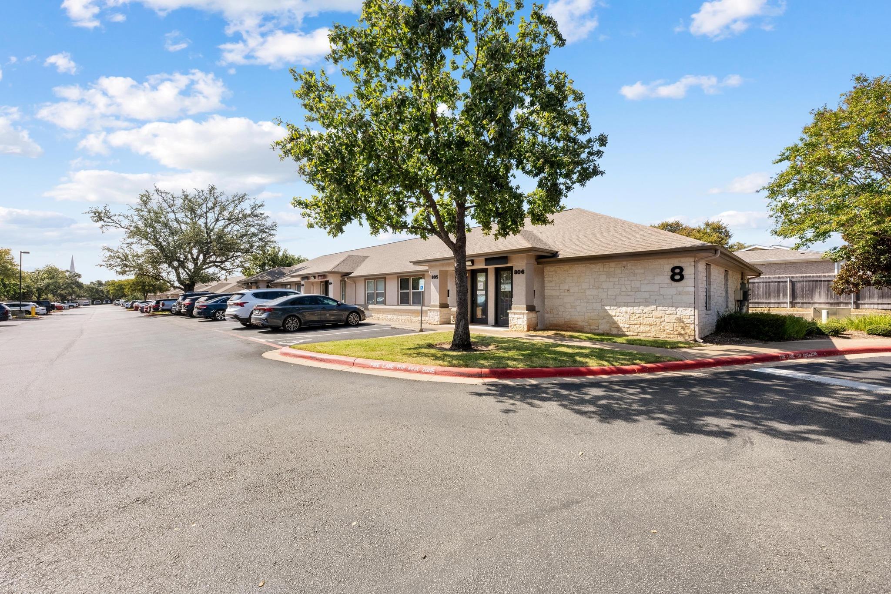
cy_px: 297
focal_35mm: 14
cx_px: 446
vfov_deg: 81.2
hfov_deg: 104.3
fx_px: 346
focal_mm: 14
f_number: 16
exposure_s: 1/400
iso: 2000
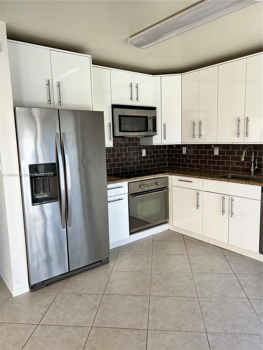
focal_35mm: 26
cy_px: 175
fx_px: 263
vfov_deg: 67.3
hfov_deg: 53.1
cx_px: 132
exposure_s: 1/236
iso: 40
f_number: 1.5
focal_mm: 5.7
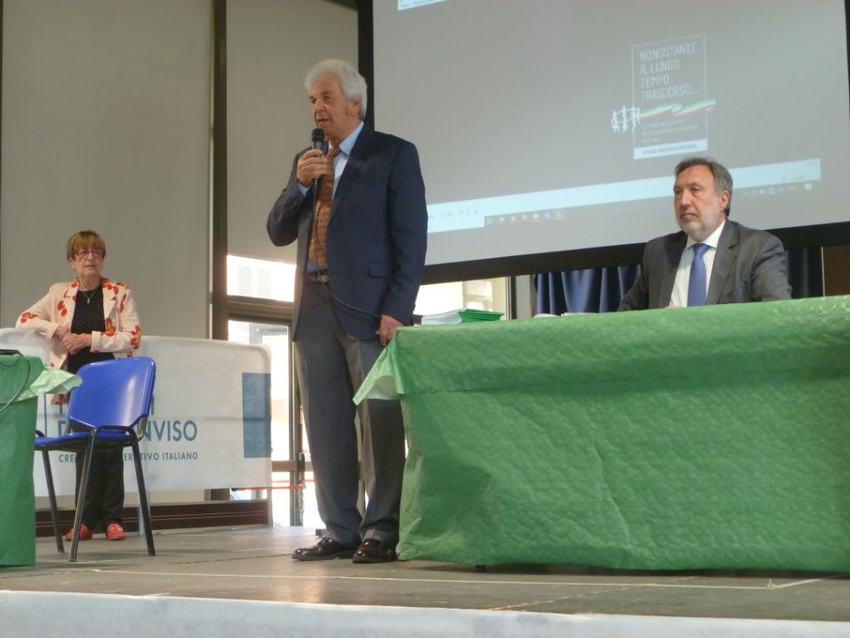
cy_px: 319
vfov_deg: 22.3
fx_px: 1621
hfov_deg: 29.4
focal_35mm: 66
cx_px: 425
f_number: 4.2
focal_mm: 11.7
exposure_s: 1/40
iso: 250
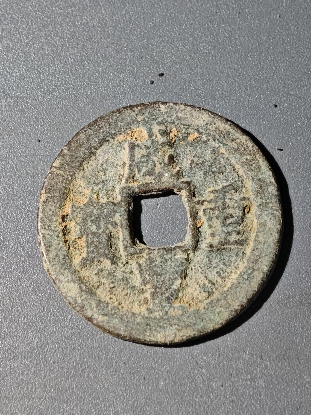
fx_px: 1162
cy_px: 208
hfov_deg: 15.2
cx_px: 156
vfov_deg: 20.2
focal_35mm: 97
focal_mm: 9
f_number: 2
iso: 200
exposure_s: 1/100
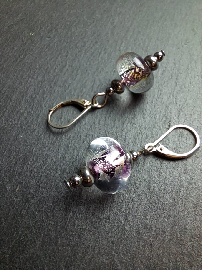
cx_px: 101
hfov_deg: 53.1
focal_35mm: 26
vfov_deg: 67.3
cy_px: 135
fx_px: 202
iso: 64
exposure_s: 1/33
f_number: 2.4
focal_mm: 2.13
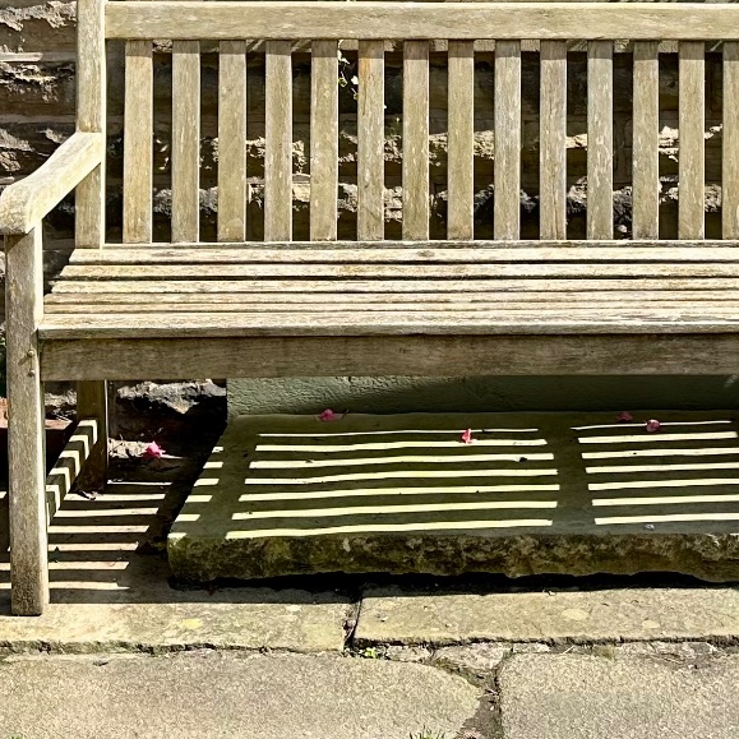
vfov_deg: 22.3
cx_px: 525
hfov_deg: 22.9
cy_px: 15
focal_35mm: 75
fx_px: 1811
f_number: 1.78
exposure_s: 1/1751
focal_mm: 6.86
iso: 80
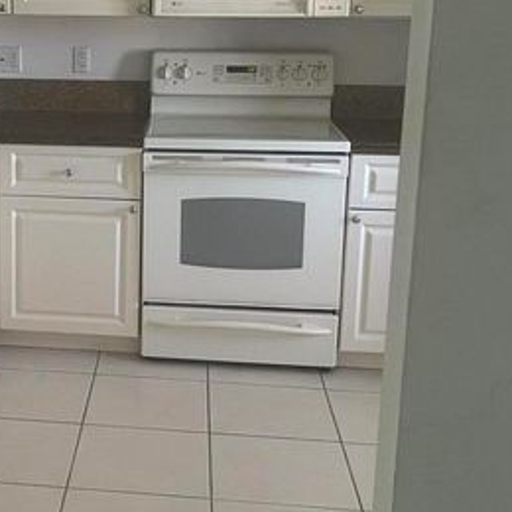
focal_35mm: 59
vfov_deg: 28.9
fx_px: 987
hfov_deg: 28.0
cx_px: 53
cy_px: 182
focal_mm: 5.1
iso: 320
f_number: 1.6
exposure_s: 1/60
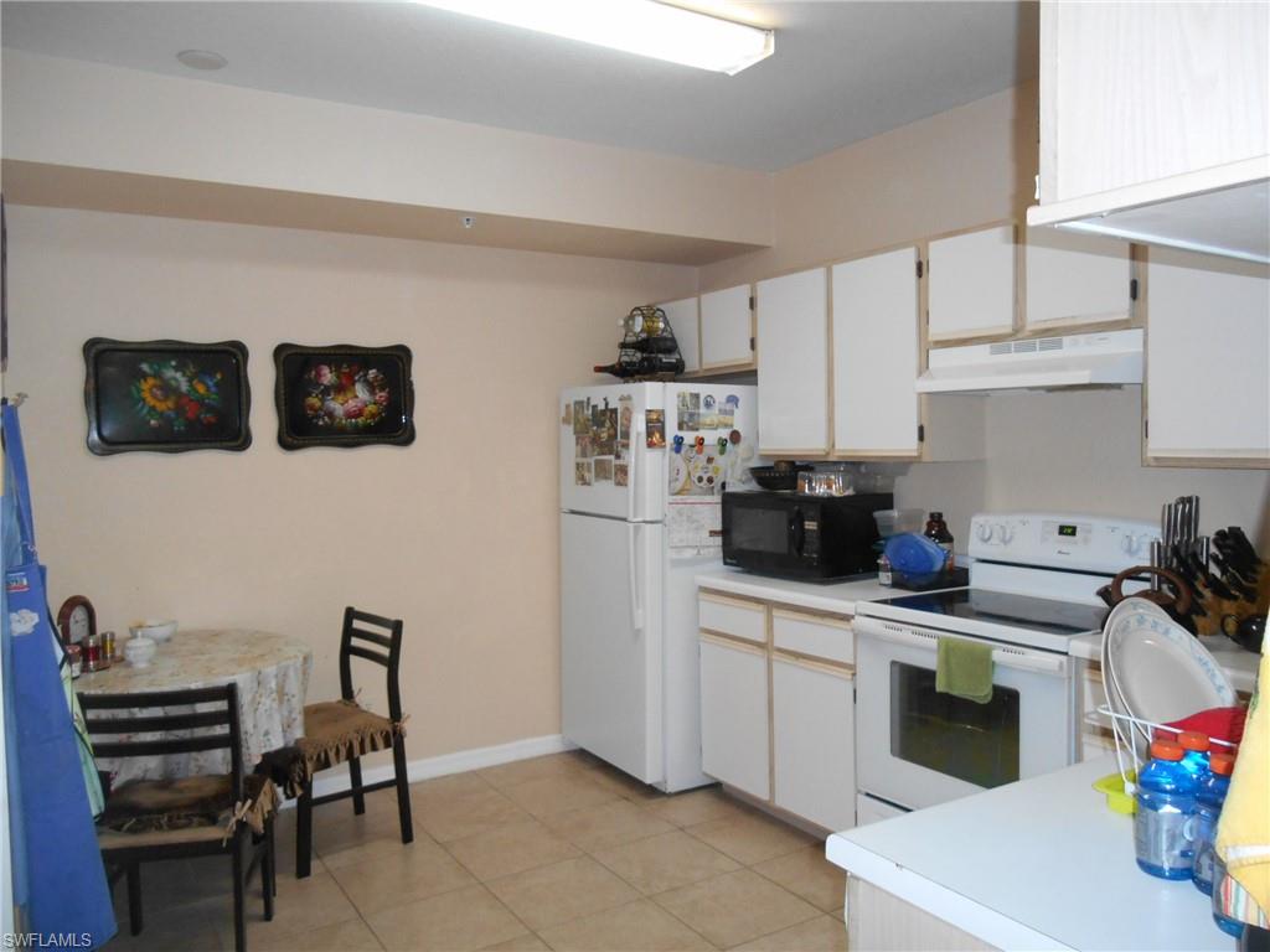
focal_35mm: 26
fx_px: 954
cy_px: 476
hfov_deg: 67.3
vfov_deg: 53.1
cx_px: 635
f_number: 3.4
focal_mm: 4.7
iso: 320
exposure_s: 1/25
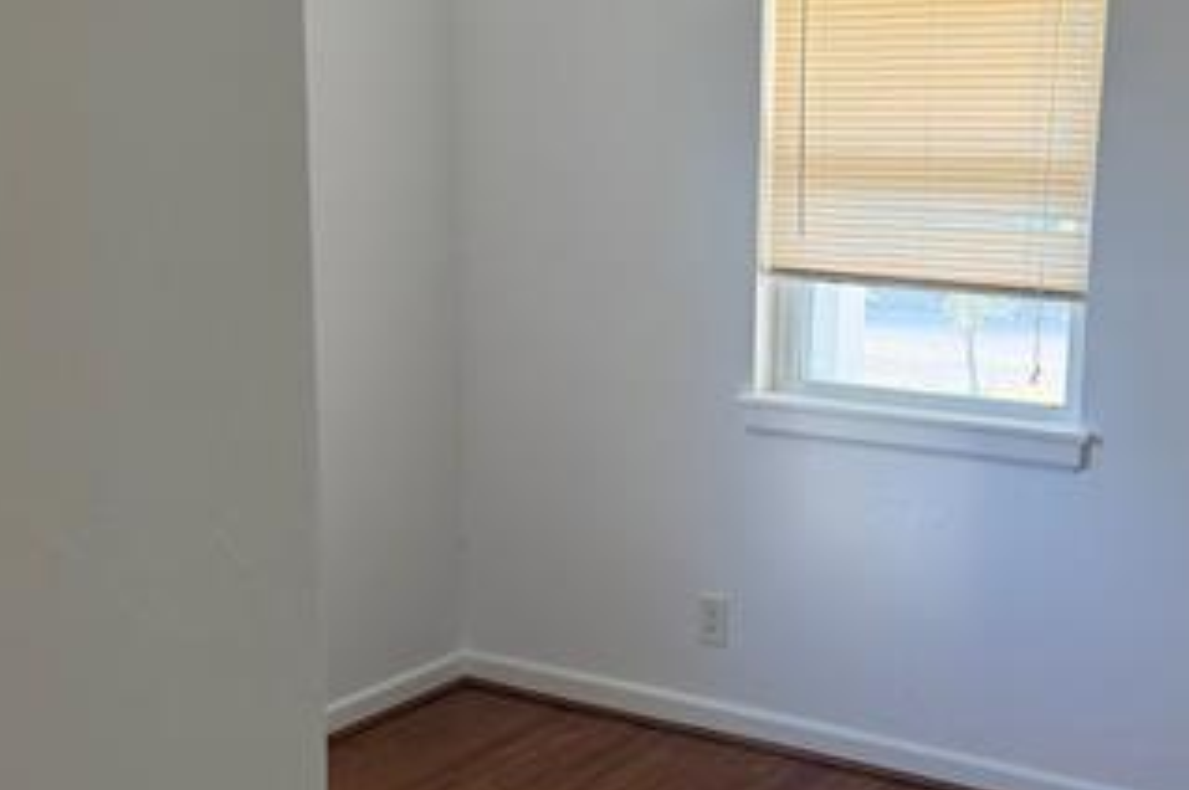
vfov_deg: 28.5
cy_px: 455
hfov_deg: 41.3
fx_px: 1551
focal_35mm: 47
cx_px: 809
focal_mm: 6.76
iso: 200
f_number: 1.78
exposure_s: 1/114
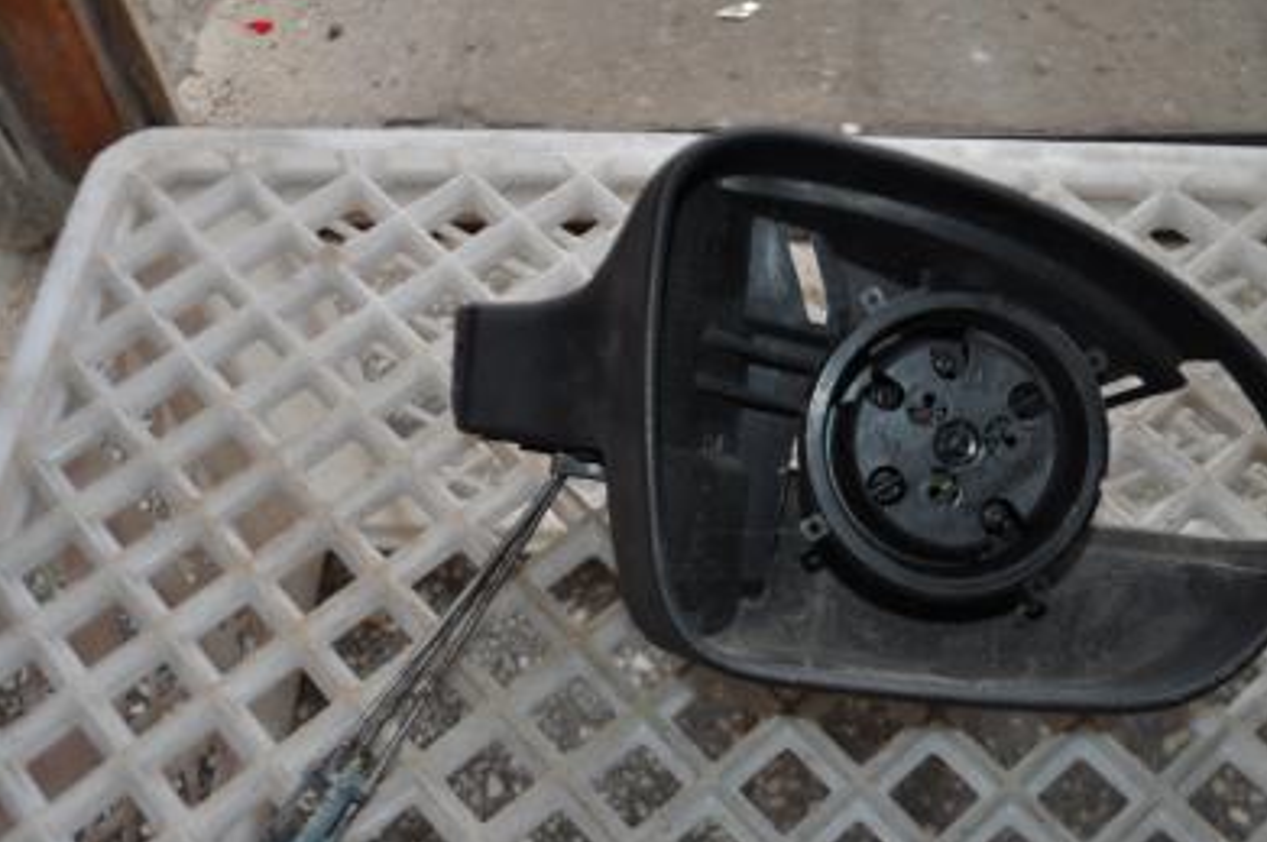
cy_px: 531
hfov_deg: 42.6
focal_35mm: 46
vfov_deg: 29.1
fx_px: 1618
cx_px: 755
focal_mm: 24
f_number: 4
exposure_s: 1/80
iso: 320
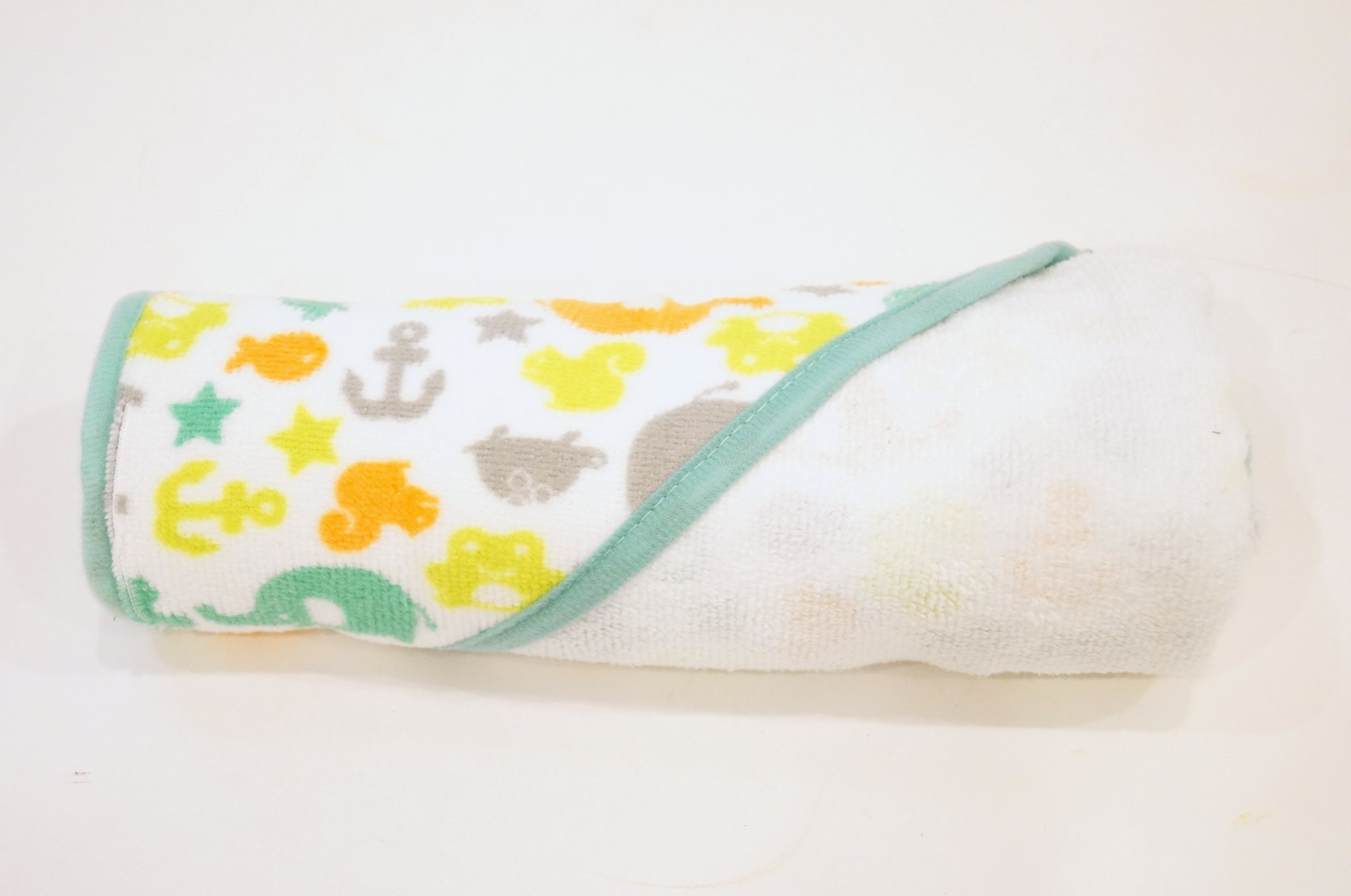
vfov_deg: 25.7
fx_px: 1967
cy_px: 448
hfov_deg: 37.9
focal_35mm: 52
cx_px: 676
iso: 2500
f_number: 5
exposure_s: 1/60
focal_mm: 35
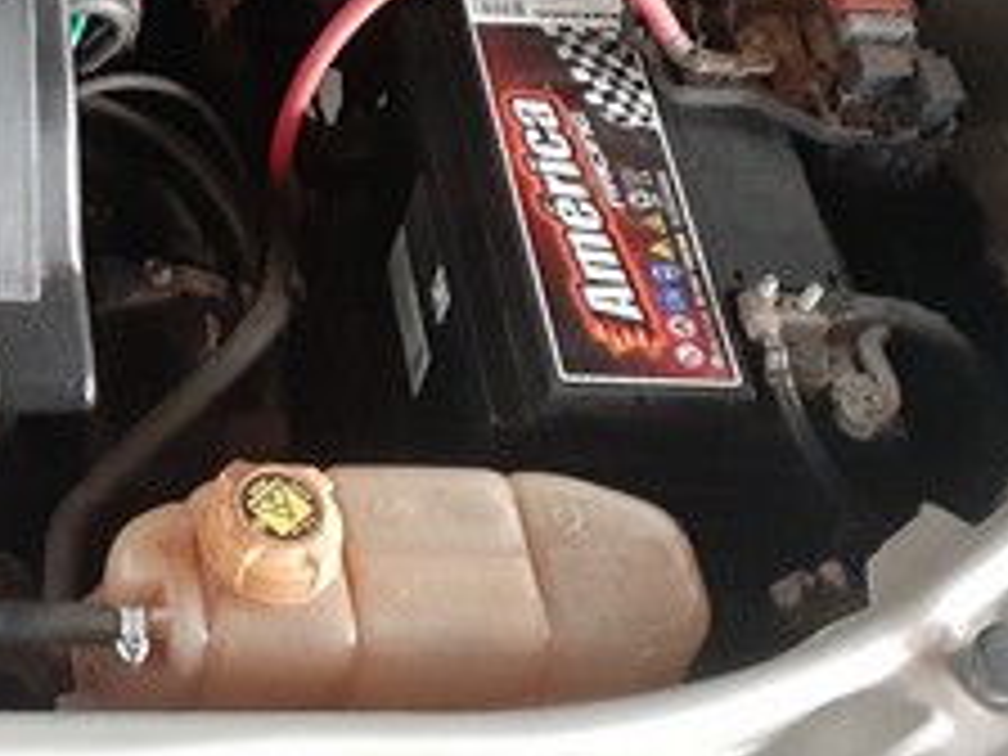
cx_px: -198
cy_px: -63
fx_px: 2242
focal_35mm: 77
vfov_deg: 18.5
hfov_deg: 23.2
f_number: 1.9
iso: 1000
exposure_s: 1/20
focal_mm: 3.6
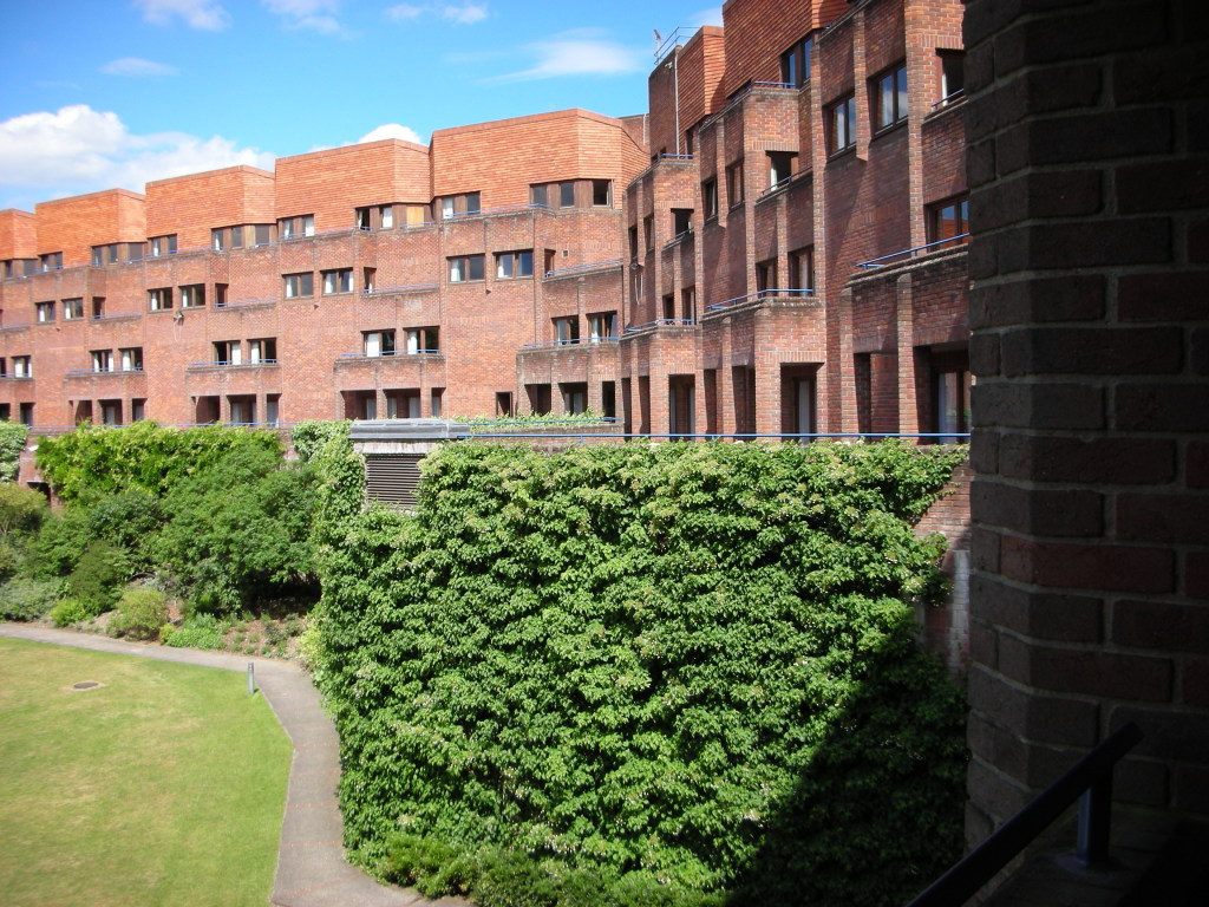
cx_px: 604
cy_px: 454
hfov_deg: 52.6
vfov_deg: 40.7
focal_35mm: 35
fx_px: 1222
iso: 50
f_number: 3
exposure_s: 1/410
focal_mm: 5.8
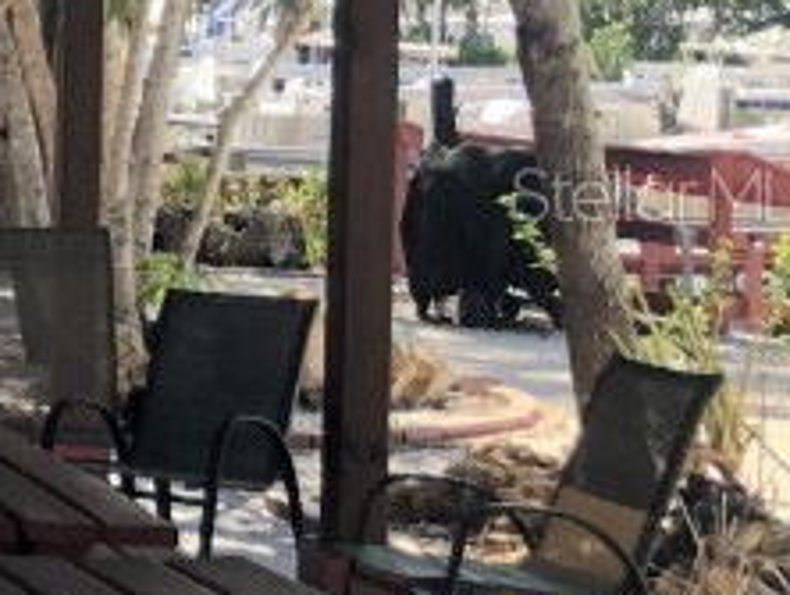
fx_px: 2947
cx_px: -975
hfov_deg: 12.6
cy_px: 192
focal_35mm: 129
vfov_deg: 11.5
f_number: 1.8
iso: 20
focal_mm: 3.99
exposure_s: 1/326
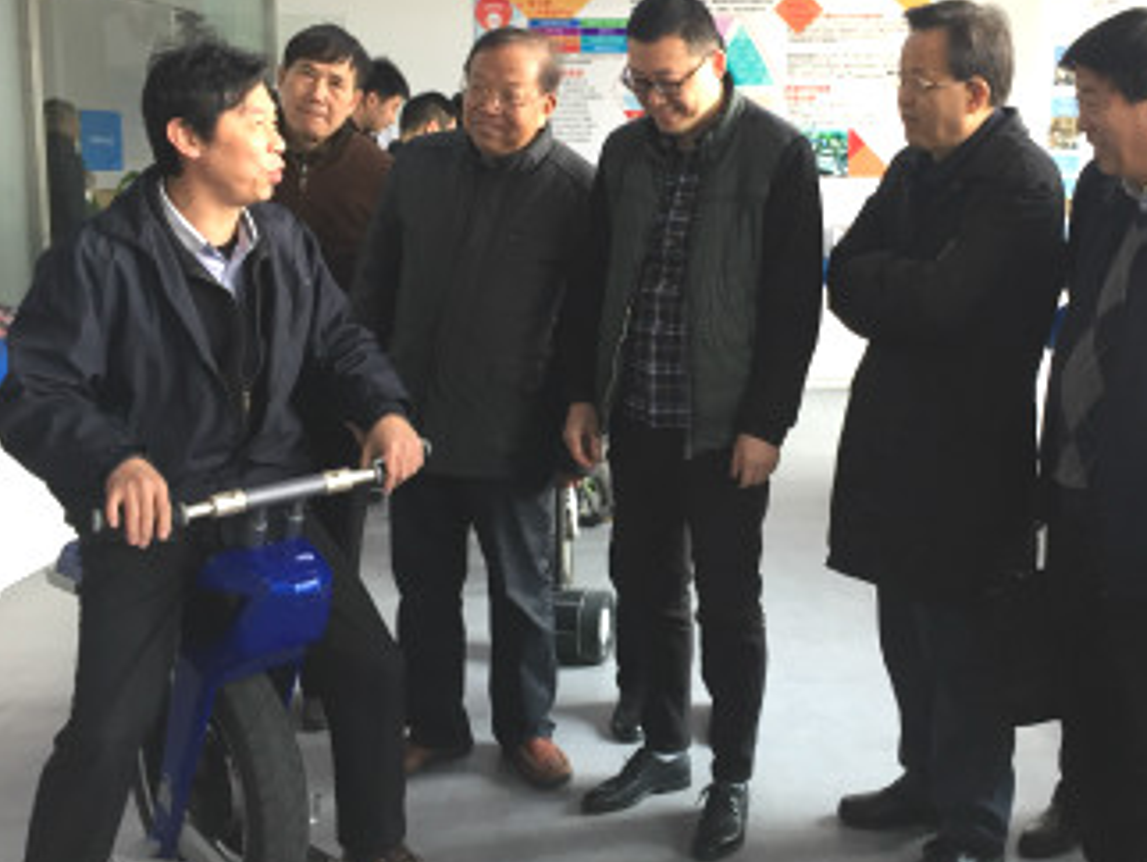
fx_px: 1492
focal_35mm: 45
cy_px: 386
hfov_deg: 41.7
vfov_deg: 32.2
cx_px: 716
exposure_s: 1/33
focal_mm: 4.15
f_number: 2.2
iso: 32
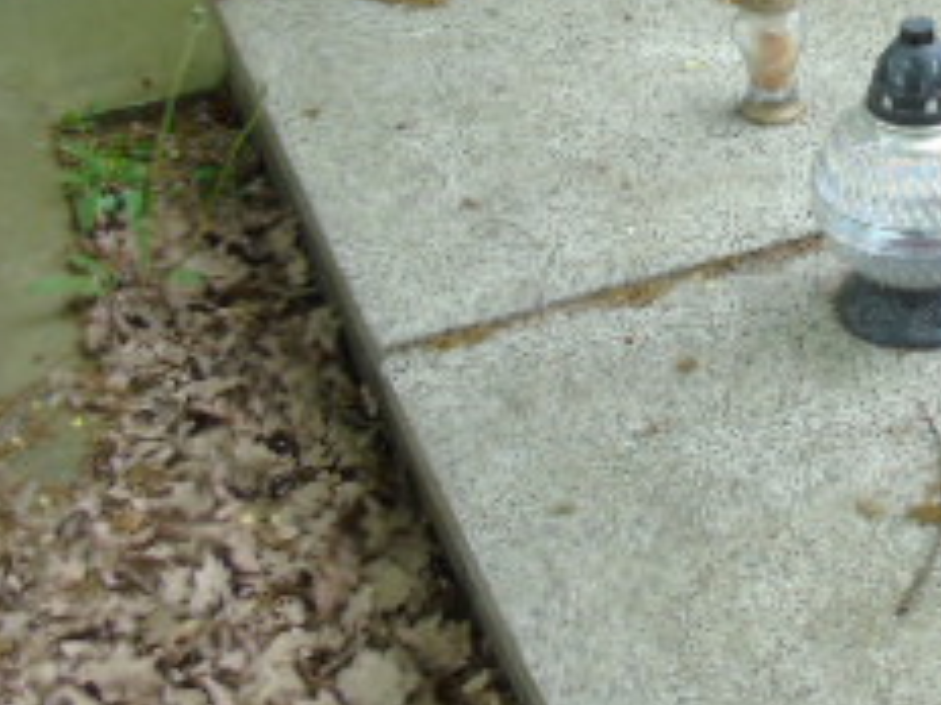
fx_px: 1876
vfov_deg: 21.0
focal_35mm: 69
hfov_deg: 27.0
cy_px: 134
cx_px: 872
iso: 80
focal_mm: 4.4
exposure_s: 1/125
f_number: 3.4
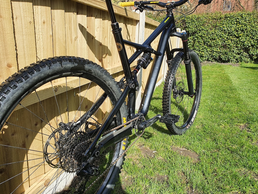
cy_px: 99
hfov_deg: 65.3
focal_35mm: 27
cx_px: 130
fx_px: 201
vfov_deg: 51.4
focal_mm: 4.32
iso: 50
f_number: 2.4
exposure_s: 1/876
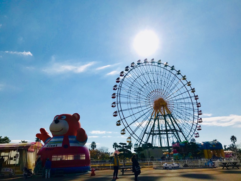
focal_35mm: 28
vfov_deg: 49.7
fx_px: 195
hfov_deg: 63.4
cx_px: 120
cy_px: 90
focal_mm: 3.99
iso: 20
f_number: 1.8
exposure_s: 1/10638
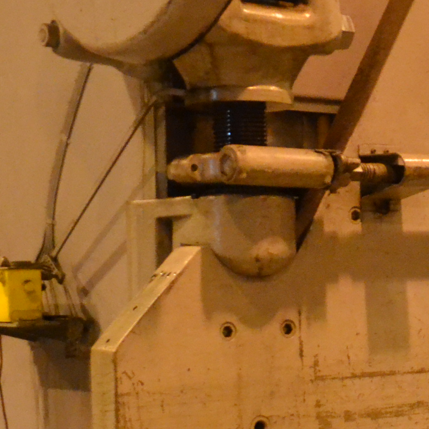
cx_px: 622
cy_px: 326
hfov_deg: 15.8
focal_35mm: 102
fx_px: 1430
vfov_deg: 17.0
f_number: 3.5
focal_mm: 18
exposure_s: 1/80
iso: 3200
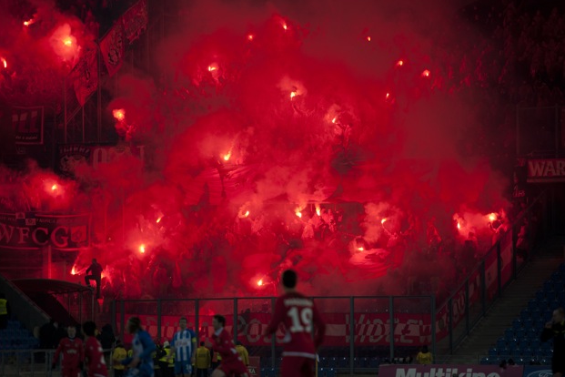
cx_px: 285
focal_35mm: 206
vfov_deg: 6.7
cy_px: 187
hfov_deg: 10.0
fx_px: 3233
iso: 200
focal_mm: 200
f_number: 2.8
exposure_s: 1/800
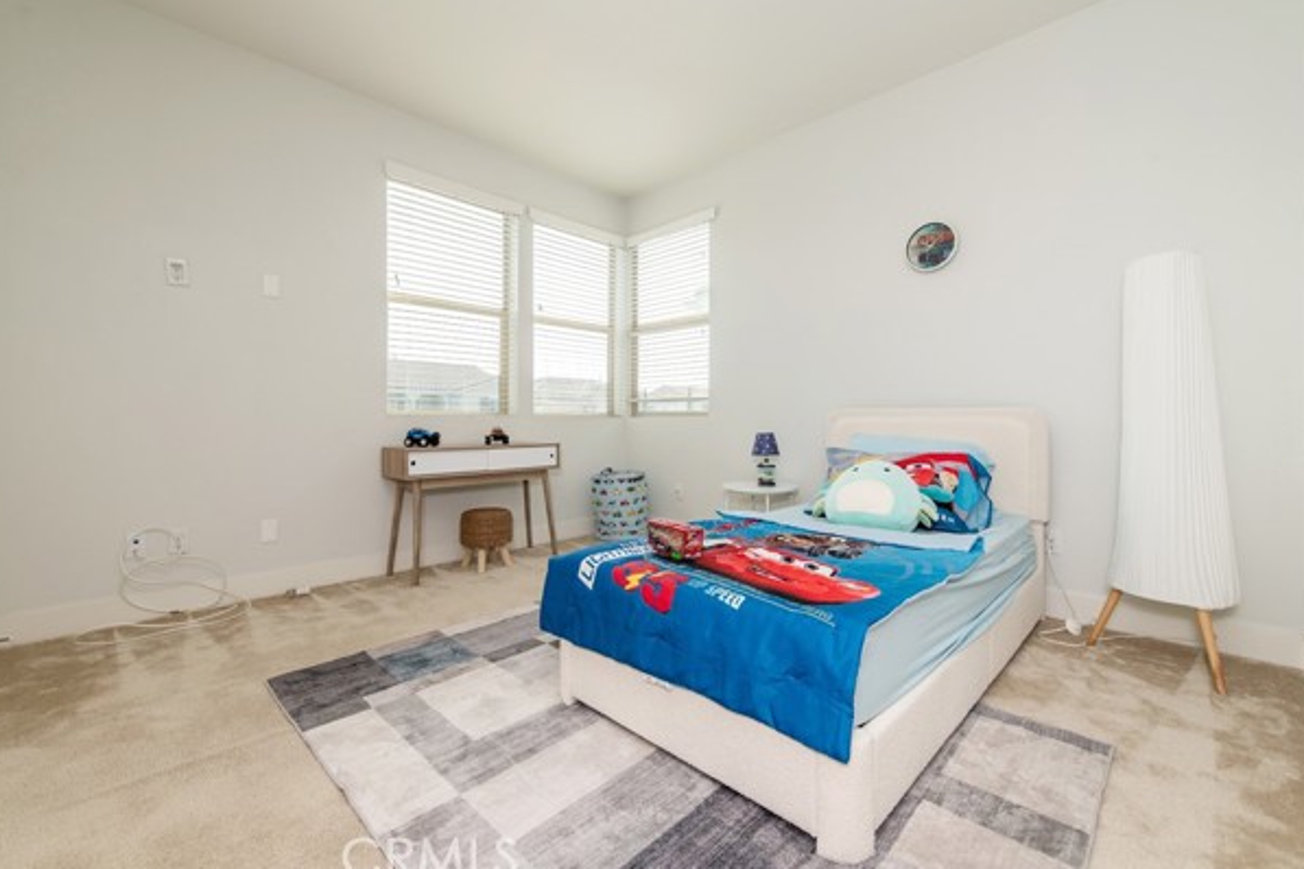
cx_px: 653
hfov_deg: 100.4
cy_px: 425
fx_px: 543
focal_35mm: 15
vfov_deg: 77.3
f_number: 6.3
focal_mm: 14
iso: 100
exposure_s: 1/160
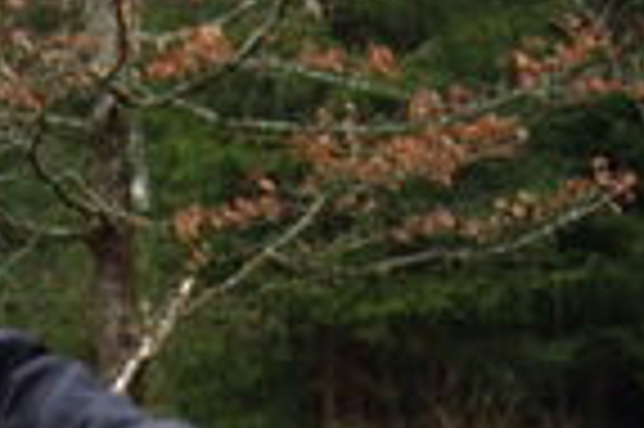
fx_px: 2913
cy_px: 685
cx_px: 261
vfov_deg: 8.2
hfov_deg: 12.6
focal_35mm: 163
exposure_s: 1/60
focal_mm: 5.8
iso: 50
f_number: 2.8
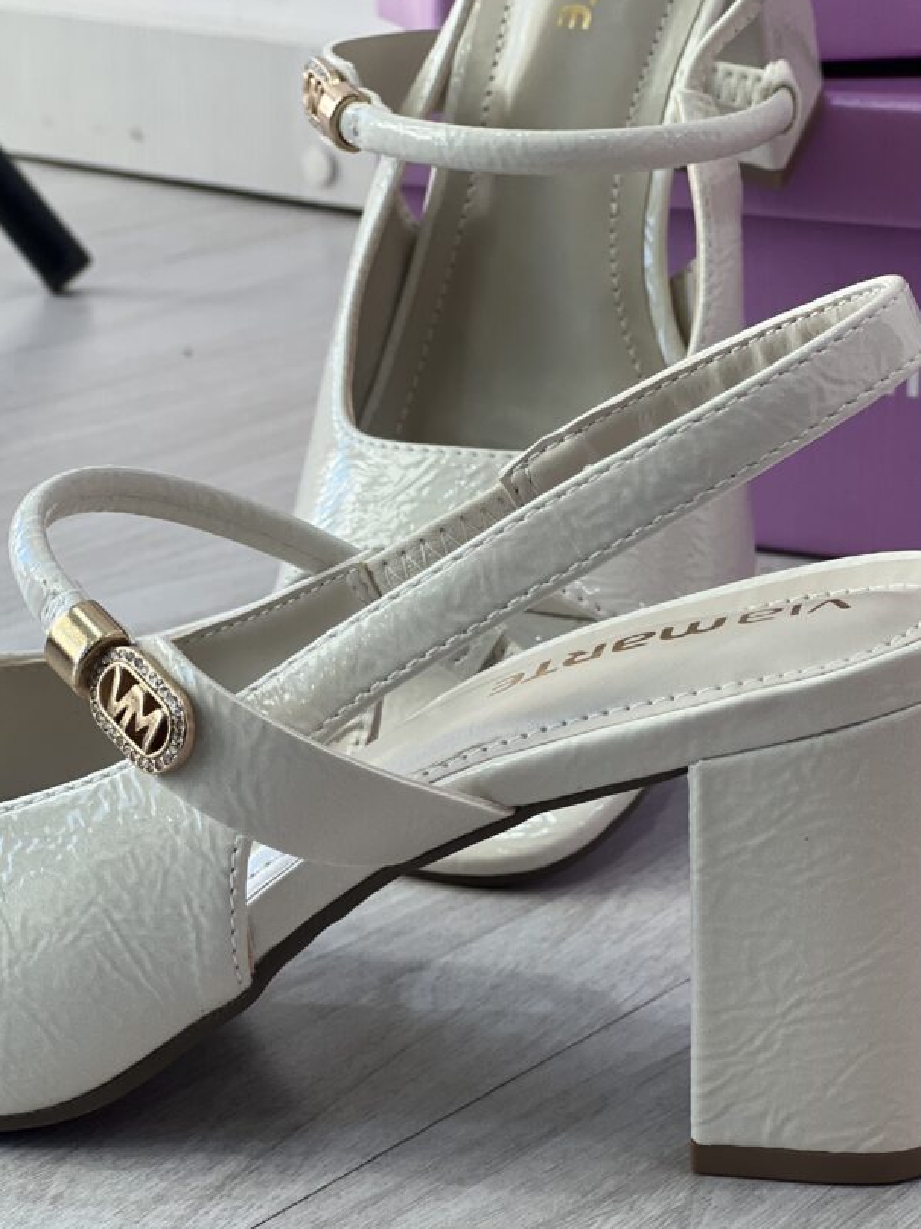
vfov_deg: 22.0
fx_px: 3158
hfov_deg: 16.6
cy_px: 688
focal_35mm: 89
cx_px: 525
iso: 100
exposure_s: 1/120
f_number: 2.8
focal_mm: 9
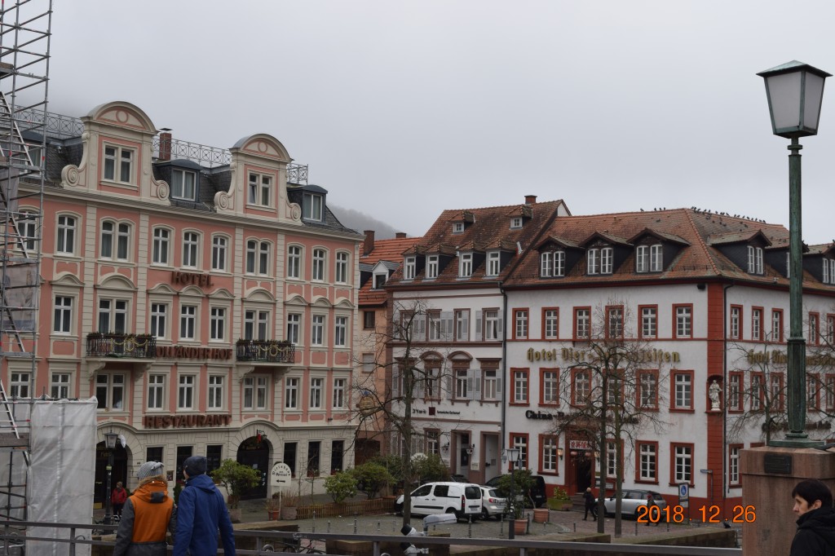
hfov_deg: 37.9
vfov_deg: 25.7
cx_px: 418
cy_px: 278
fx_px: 1217
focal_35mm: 52
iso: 320
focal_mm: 35
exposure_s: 1/250
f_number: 8
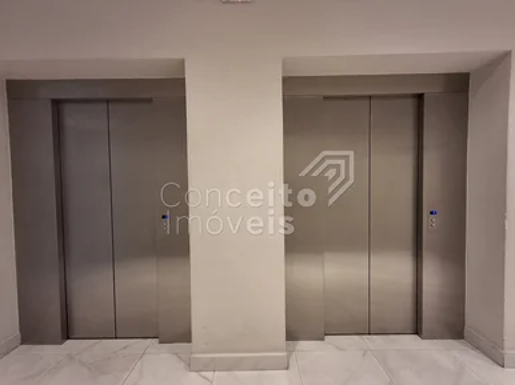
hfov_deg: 94.5
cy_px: 192
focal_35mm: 16
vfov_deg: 78.0
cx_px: 258
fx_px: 238
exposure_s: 1/40
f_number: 2.2
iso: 200
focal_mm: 1.64
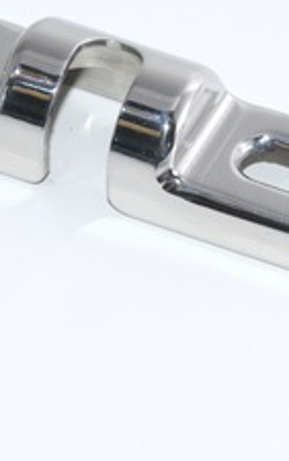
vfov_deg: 2.6
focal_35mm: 815
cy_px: 144
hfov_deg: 1.6
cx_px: 109
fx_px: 10251
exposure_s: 1/250
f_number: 16
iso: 1600
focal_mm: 300
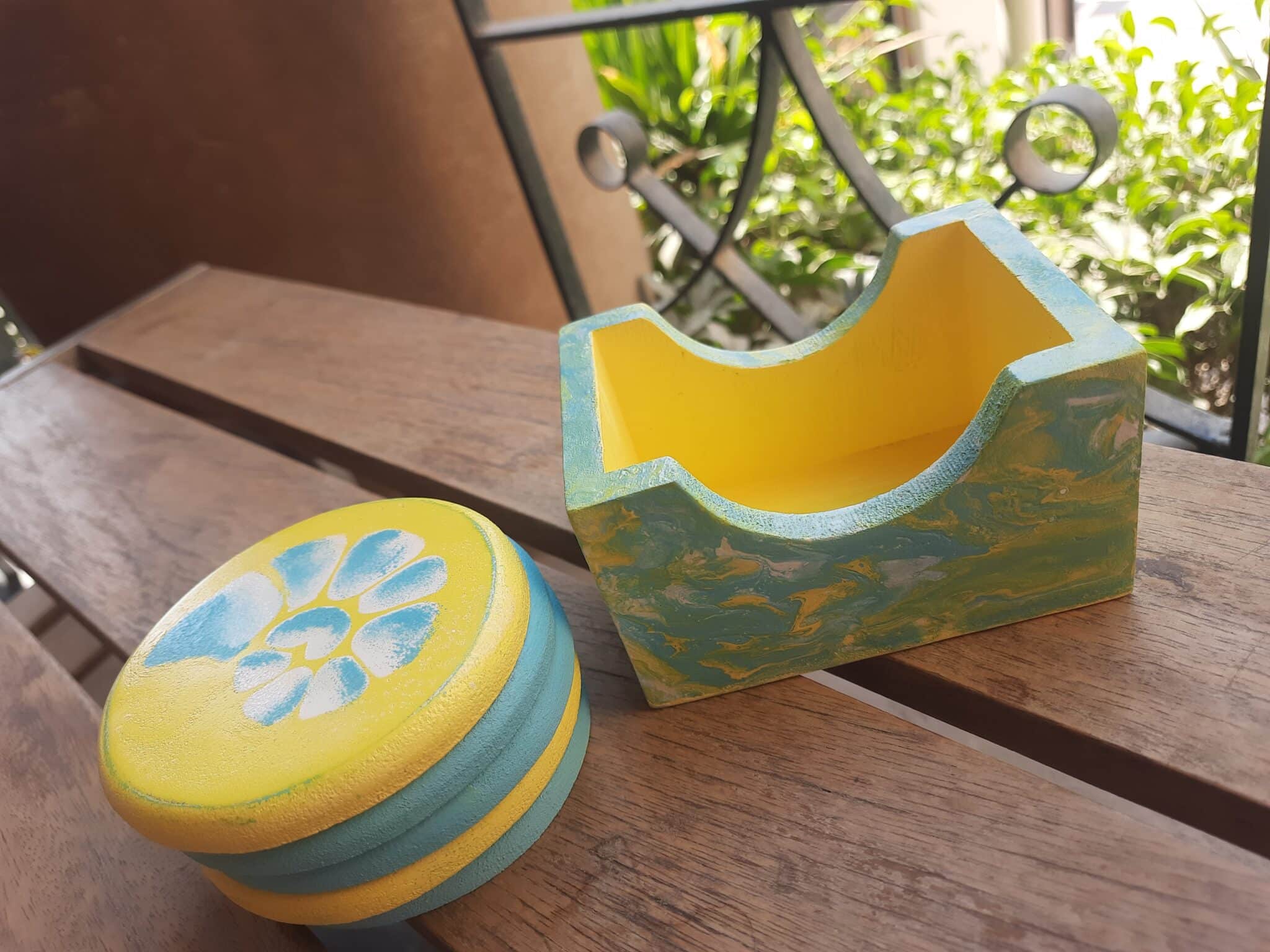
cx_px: 635
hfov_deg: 71.6
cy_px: 476
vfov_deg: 56.8
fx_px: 881
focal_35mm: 24
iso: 20
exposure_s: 1/180
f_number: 1.8
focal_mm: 5.23
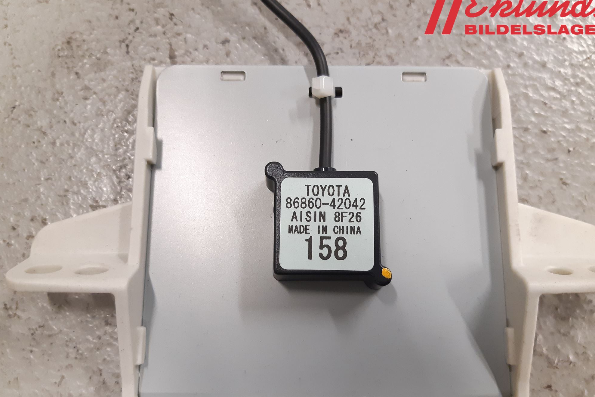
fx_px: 463
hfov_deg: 65.5
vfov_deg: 46.4
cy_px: 215
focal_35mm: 28
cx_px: 301
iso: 200
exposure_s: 1/50
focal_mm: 3.93
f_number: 1.7
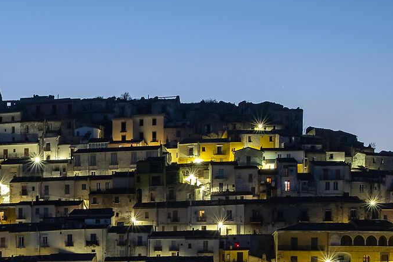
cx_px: -86
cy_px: 353
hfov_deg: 15.7
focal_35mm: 125
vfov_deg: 10.7
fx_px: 1364
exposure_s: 10
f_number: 7.1
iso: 200
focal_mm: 23
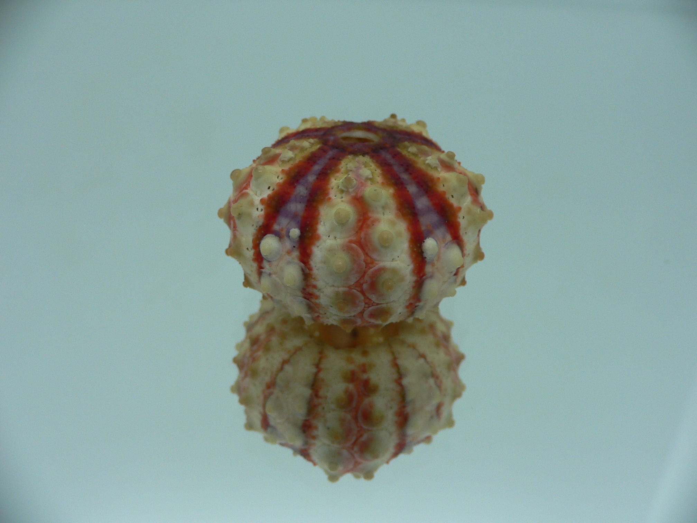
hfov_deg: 52.6
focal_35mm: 35
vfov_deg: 40.7
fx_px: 705
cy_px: 262
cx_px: 348
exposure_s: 1/60
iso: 80
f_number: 2.8
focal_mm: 4.6
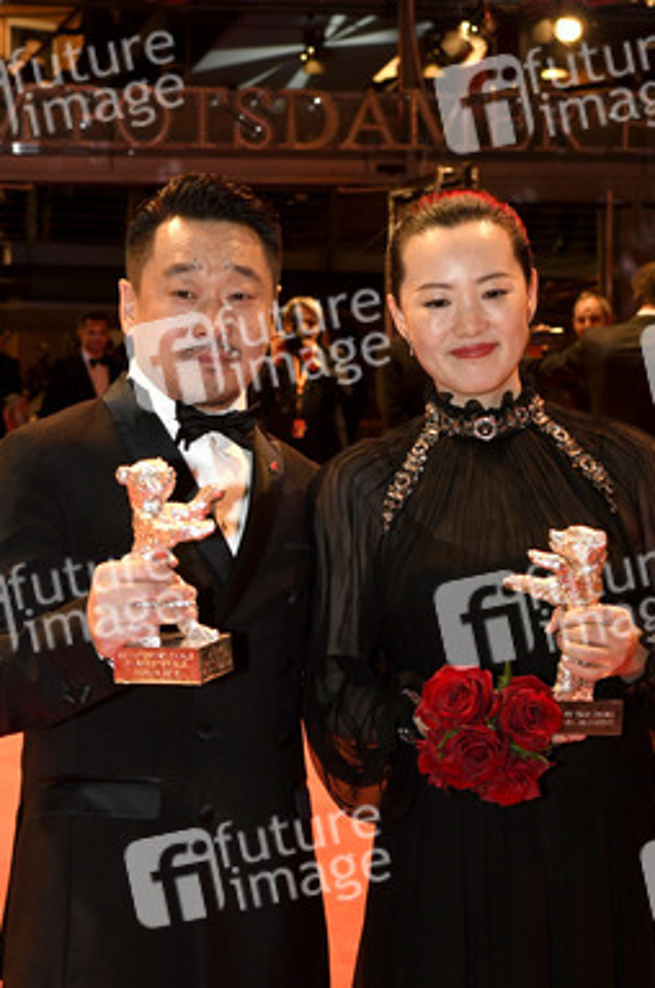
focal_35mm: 69
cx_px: 333
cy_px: 480
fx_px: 1890
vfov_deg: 29.3
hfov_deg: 19.7
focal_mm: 44
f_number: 6.3
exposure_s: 1/125
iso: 1600
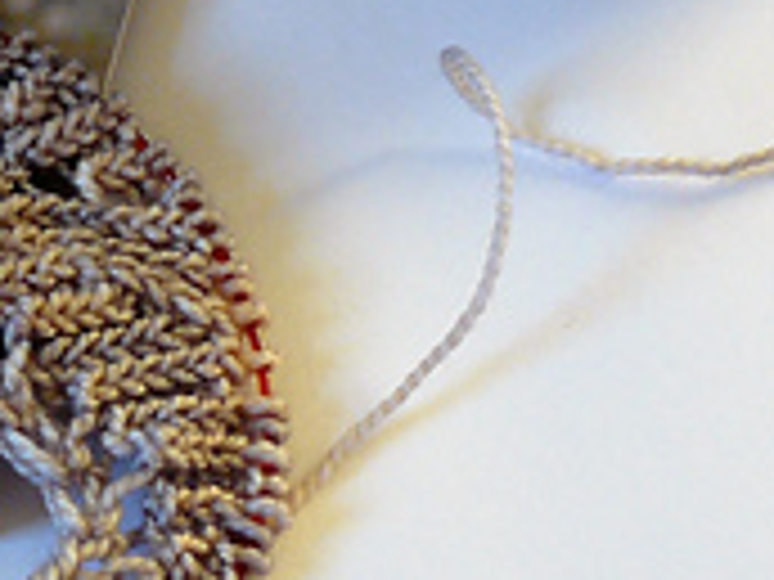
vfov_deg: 10.9
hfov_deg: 14.1
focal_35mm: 134
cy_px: -63
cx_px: -243
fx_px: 2996
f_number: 2.8
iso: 100
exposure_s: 1/40
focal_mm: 6
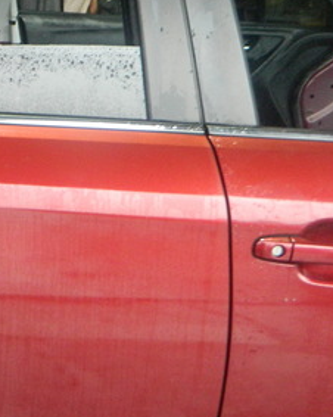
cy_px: 221
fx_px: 851
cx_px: -172
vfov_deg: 27.5
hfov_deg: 19.3
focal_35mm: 69
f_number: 3.1
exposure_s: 1/30
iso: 250
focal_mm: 4.5
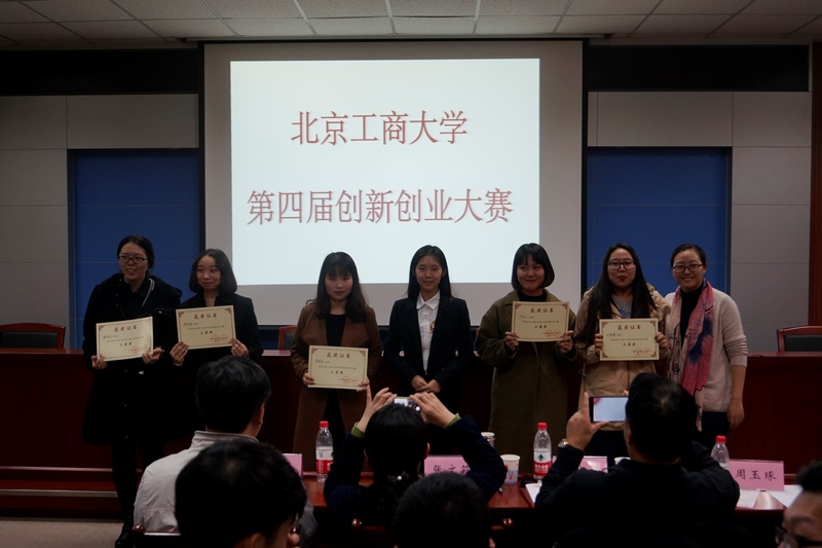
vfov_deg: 34.2
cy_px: 274
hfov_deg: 49.6
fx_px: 890
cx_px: 411
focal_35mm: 39
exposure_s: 1/60
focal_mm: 26
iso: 400
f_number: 4.5
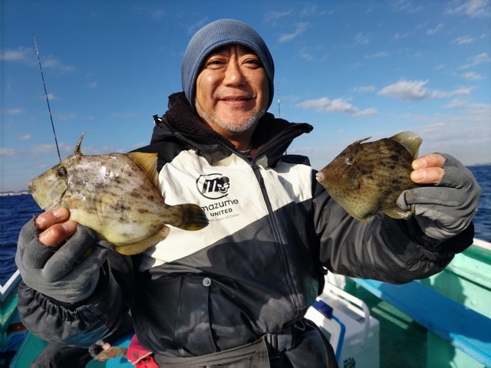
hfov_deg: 67.3
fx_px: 369
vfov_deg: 53.1
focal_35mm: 26
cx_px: 246
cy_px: 184
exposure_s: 1/1034
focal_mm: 4.8
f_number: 1.79
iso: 50
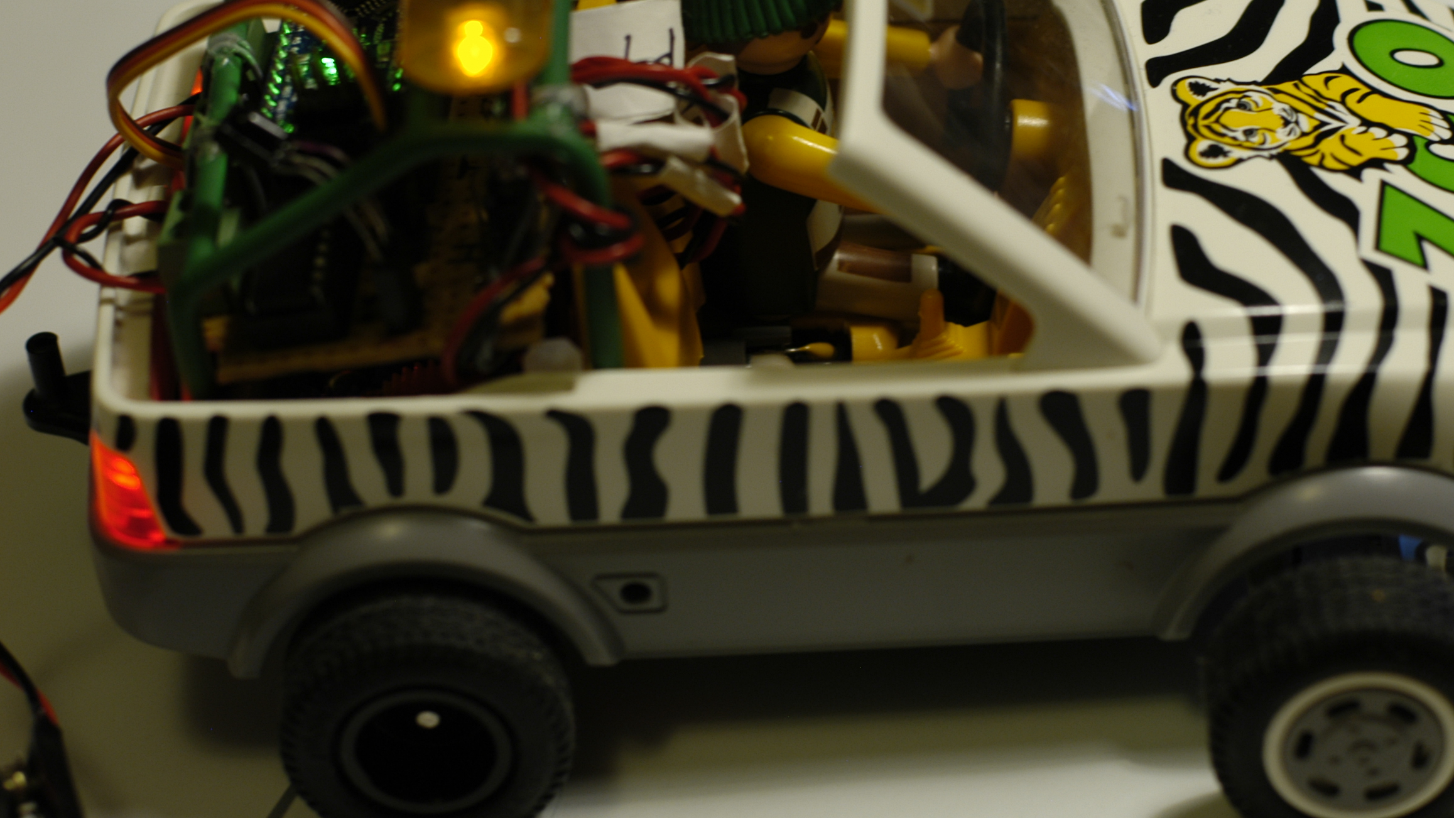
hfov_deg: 20.9
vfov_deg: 11.9
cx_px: 850
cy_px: 287
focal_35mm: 102
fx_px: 3932
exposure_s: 1/40
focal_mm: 50
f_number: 3.2
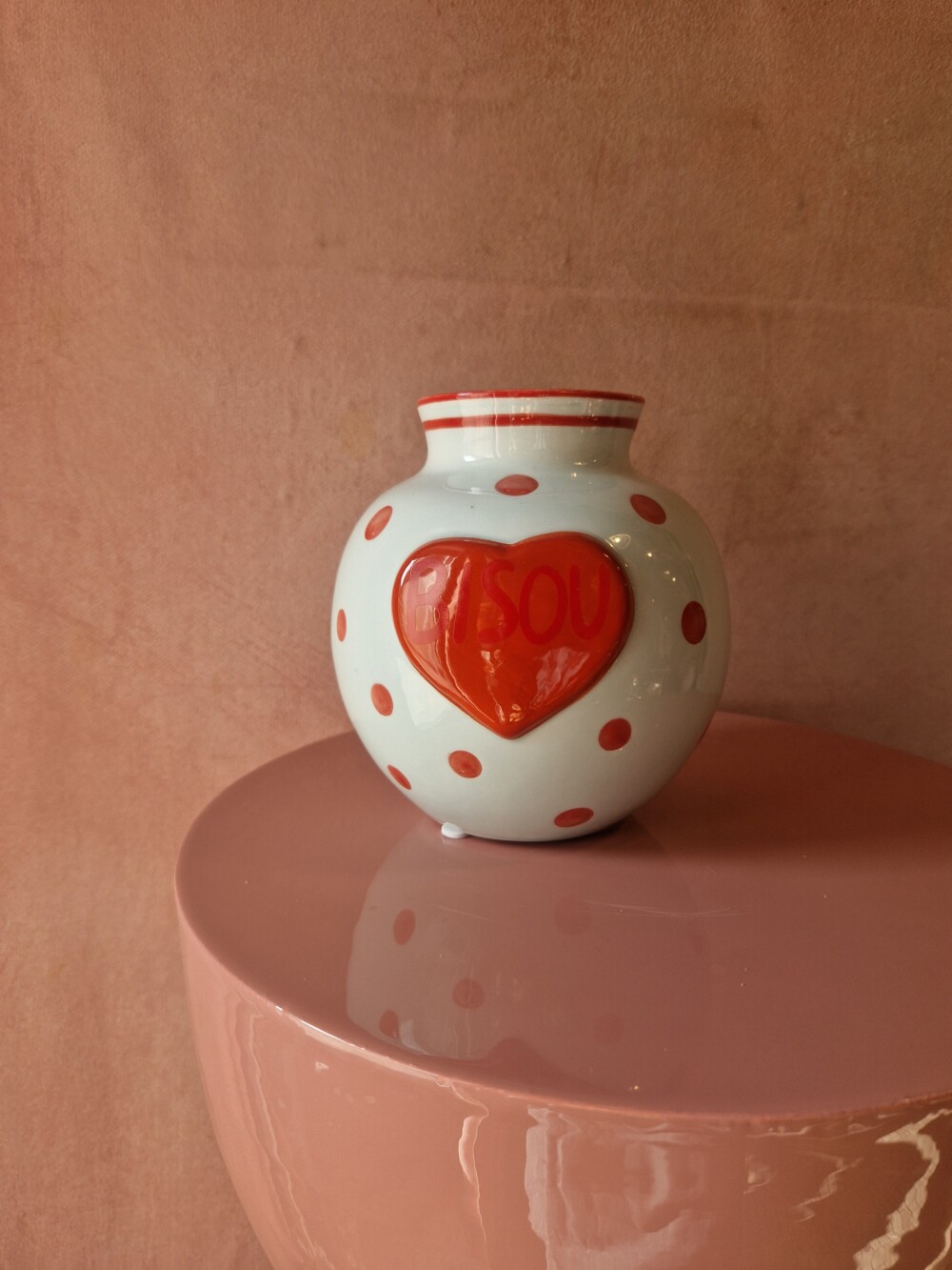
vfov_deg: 73.9
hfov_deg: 58.9
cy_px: 635
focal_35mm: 23
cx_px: 476
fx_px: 843
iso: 50
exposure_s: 1/180
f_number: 1.8
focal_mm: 5.4
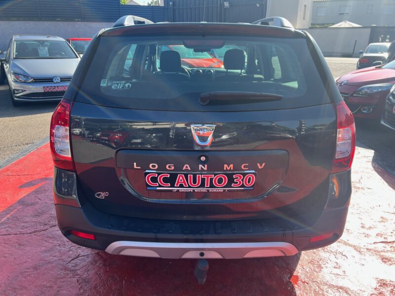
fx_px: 297
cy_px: 148
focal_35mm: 26
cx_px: 198
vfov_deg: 53.1
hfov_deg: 67.3
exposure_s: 1/853
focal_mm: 5.7
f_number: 1.5
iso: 50
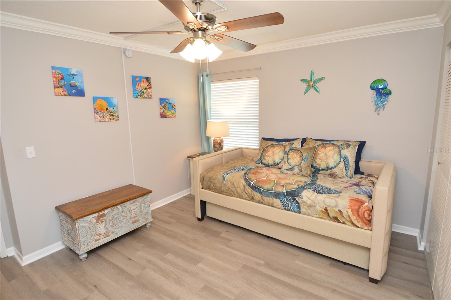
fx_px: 225
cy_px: 150
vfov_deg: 67.3
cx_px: 226
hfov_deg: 90.1
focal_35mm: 18
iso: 640
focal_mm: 12
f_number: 4
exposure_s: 1/60
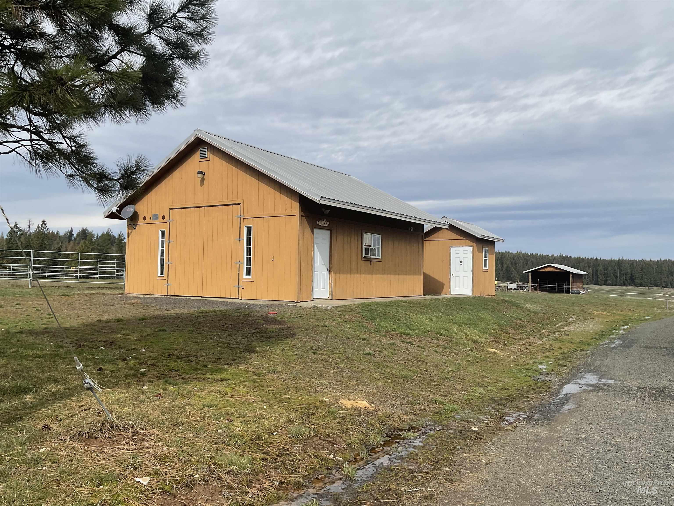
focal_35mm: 29
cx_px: 337
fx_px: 565
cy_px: 253
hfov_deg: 61.7
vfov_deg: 48.2
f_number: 1.8
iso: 16
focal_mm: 3
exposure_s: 1/2667
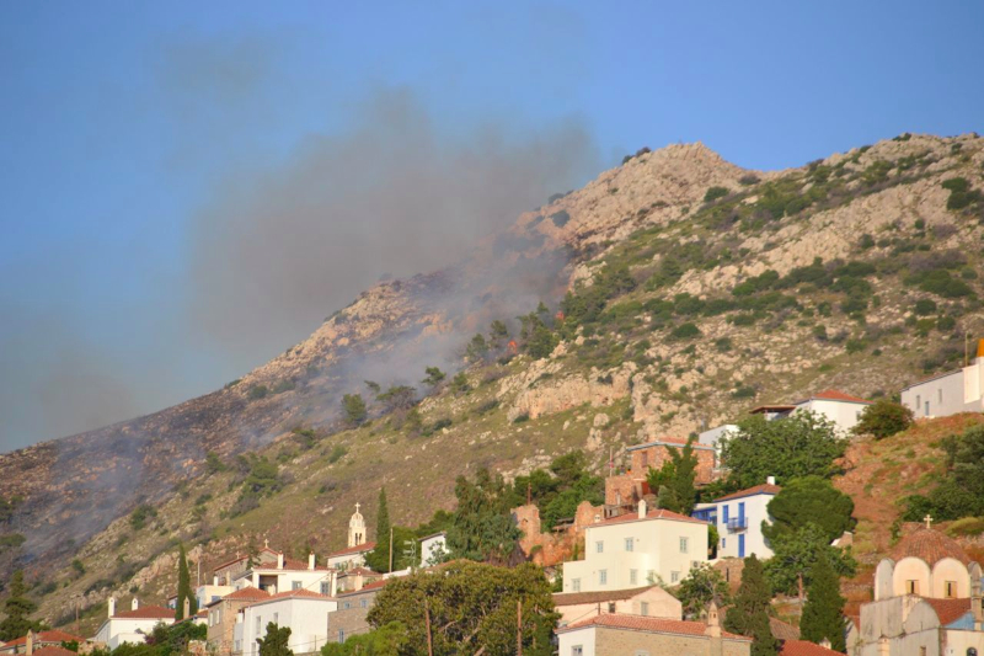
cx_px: 492
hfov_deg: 6.9
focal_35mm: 300
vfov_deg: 4.6
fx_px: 8198
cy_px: 328
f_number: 6.3
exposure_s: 1/1600
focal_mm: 200
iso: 400
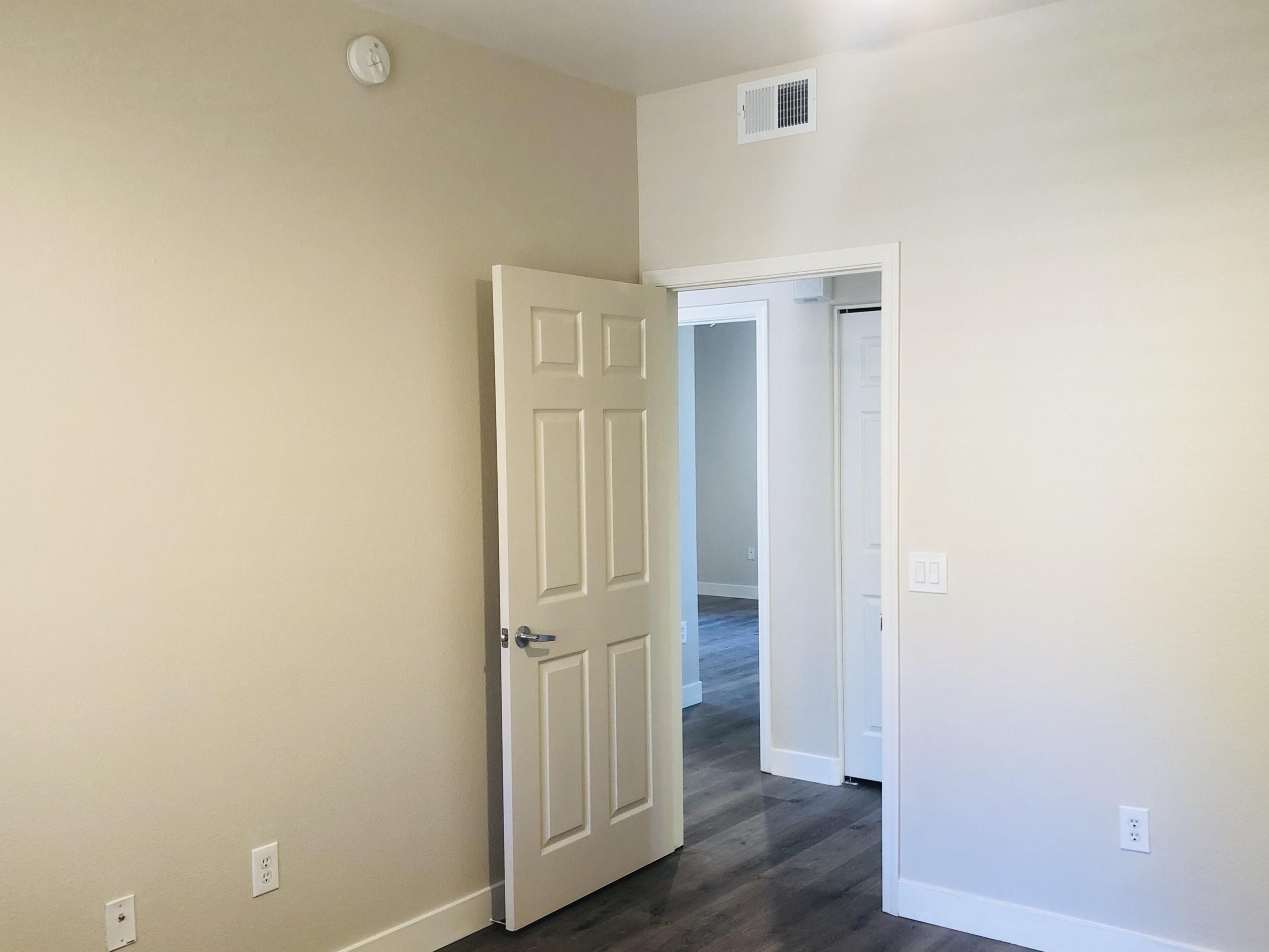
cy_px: 526
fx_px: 1210
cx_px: 640
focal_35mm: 33
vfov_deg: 42.9
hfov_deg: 55.3
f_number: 1.8
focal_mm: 3.99
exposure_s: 1/17
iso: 40
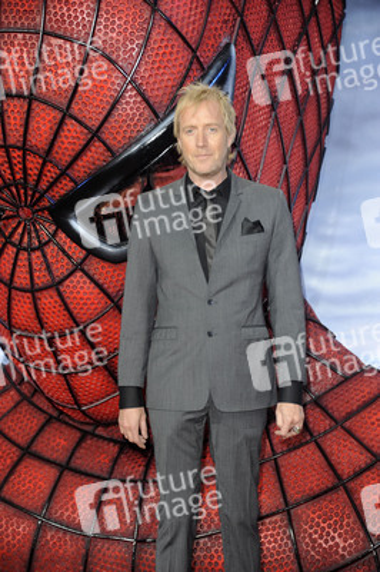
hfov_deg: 11.8
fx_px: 1840
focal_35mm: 116
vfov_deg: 17.7
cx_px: 190
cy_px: 286
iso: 640
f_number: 5.6
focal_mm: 116
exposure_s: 1/160
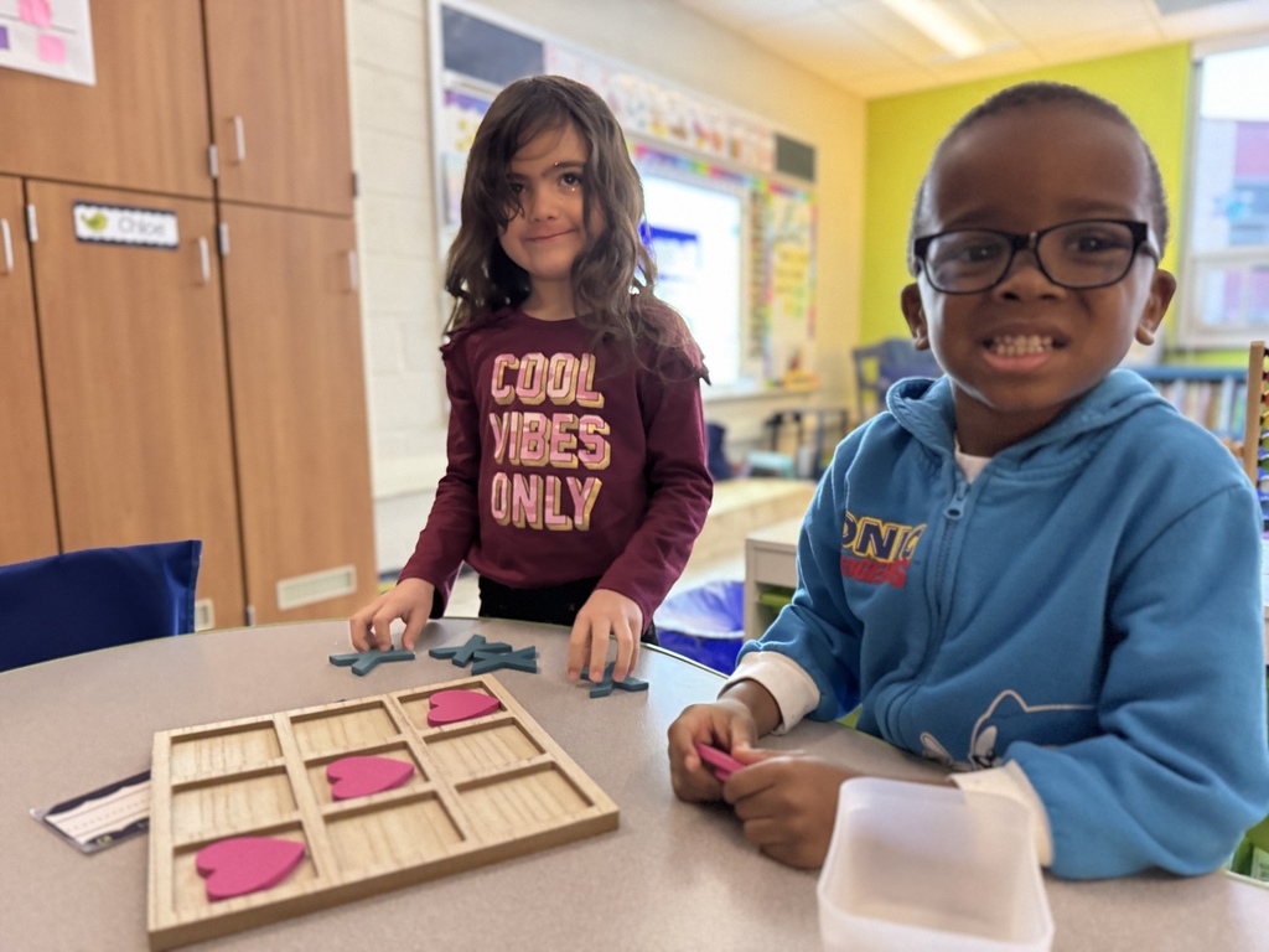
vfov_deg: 56.8
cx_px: 634
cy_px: 476
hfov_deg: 71.6
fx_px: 880
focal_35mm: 24
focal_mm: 6.76
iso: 1000
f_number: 1.78
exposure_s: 1/30
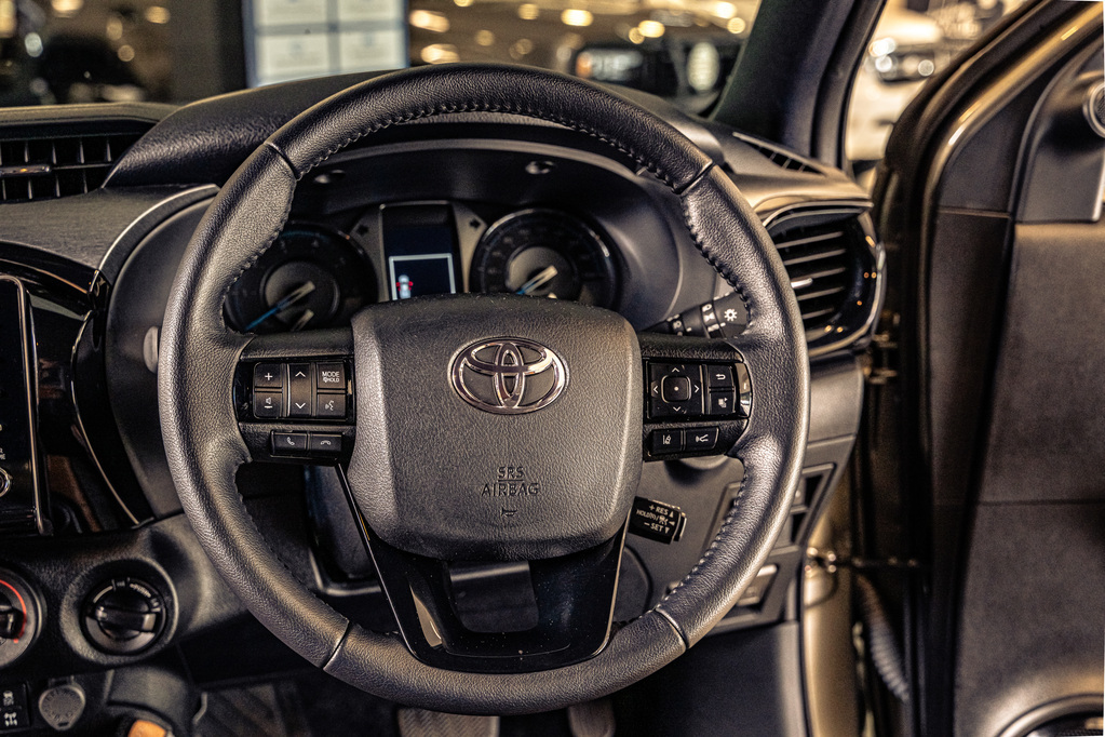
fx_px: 1381
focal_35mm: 45
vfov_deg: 29.9
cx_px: 552
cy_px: 368
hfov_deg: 43.6
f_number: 4.5
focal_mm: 45
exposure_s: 1/125
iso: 1600
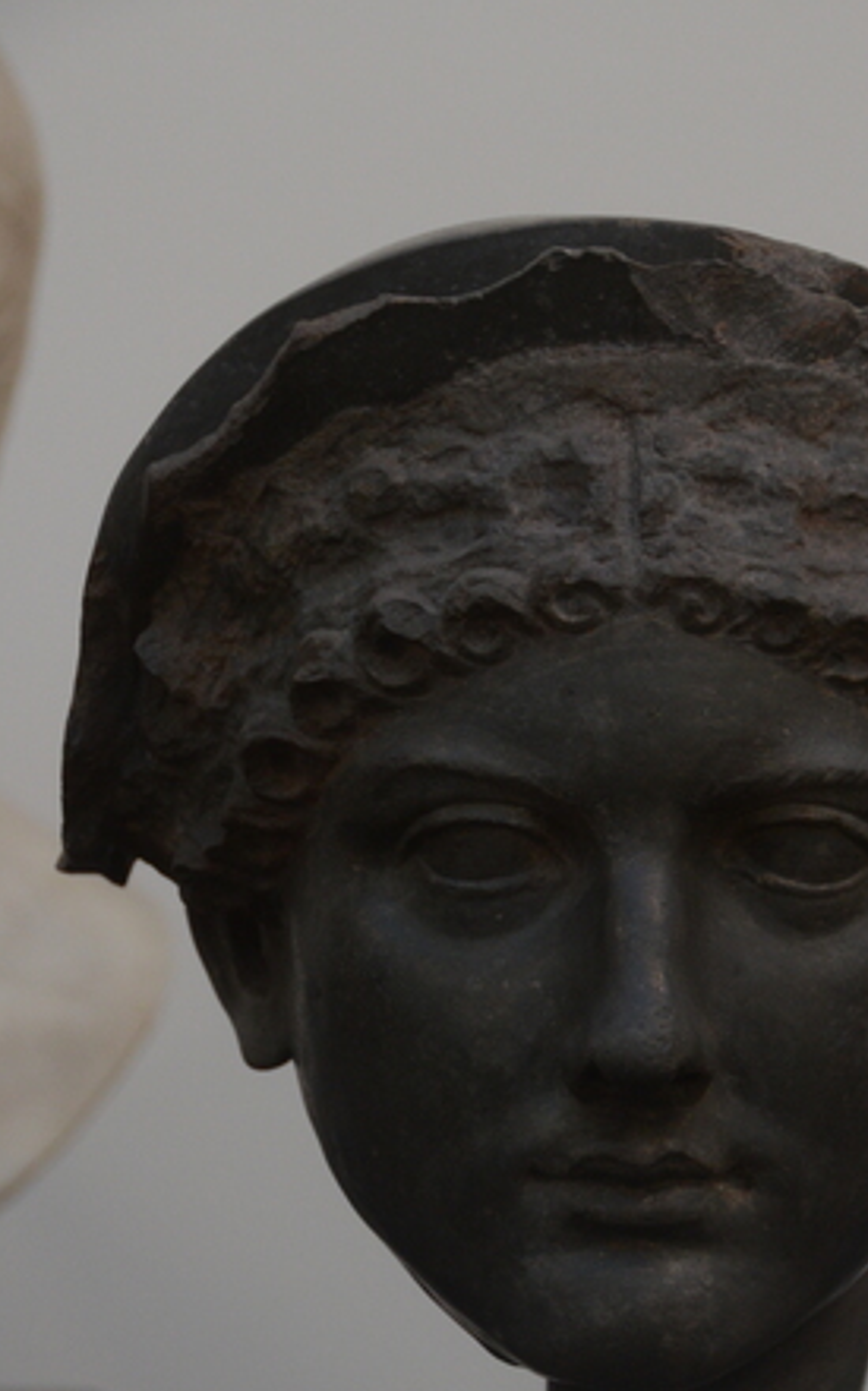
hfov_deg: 8.1
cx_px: 593
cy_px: 965
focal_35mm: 161
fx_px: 6104
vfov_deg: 13.0
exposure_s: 1/40
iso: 1000
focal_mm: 70
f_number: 5
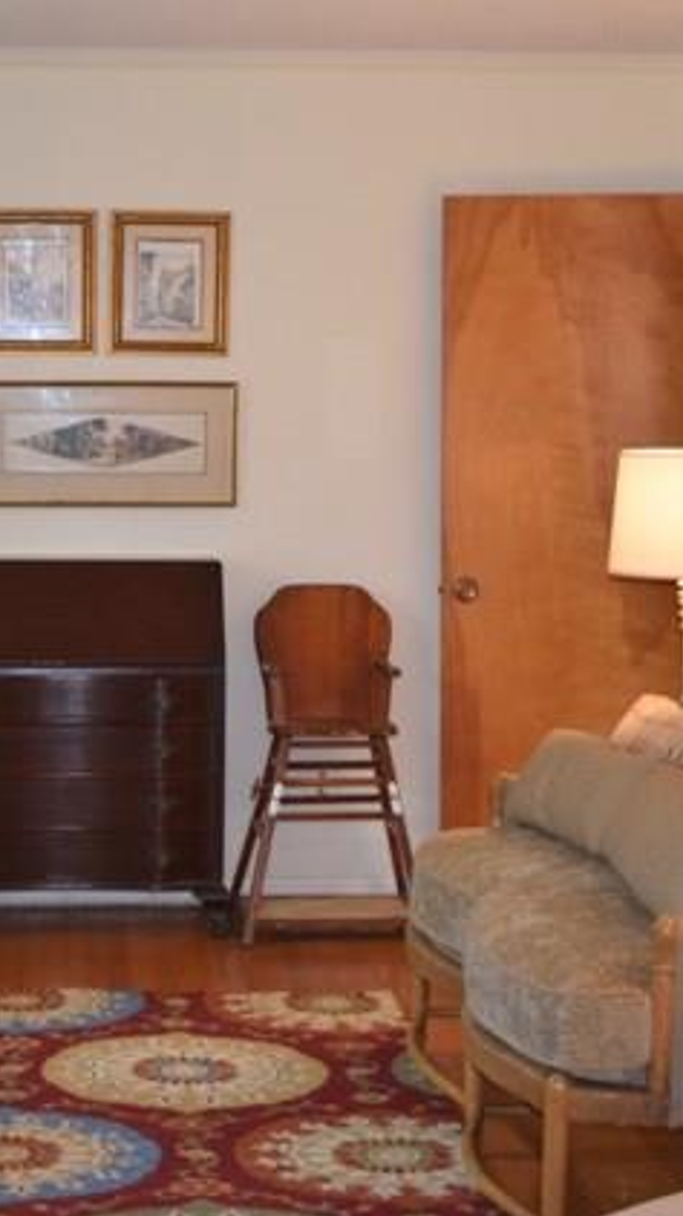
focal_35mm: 81
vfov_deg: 26.2
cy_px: 612
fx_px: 2611
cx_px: 138
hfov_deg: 14.8
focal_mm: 34
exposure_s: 1/60
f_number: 4.5
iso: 1250
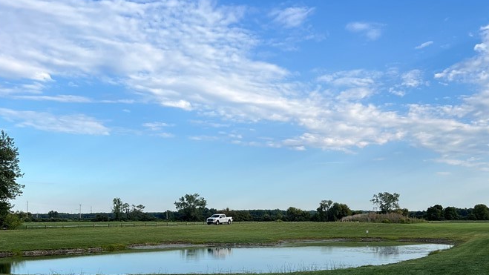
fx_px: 571
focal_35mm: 44
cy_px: 231
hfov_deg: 46.3
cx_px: 274
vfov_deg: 26.5
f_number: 1.5
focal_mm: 5.7
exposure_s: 1/2299
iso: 50
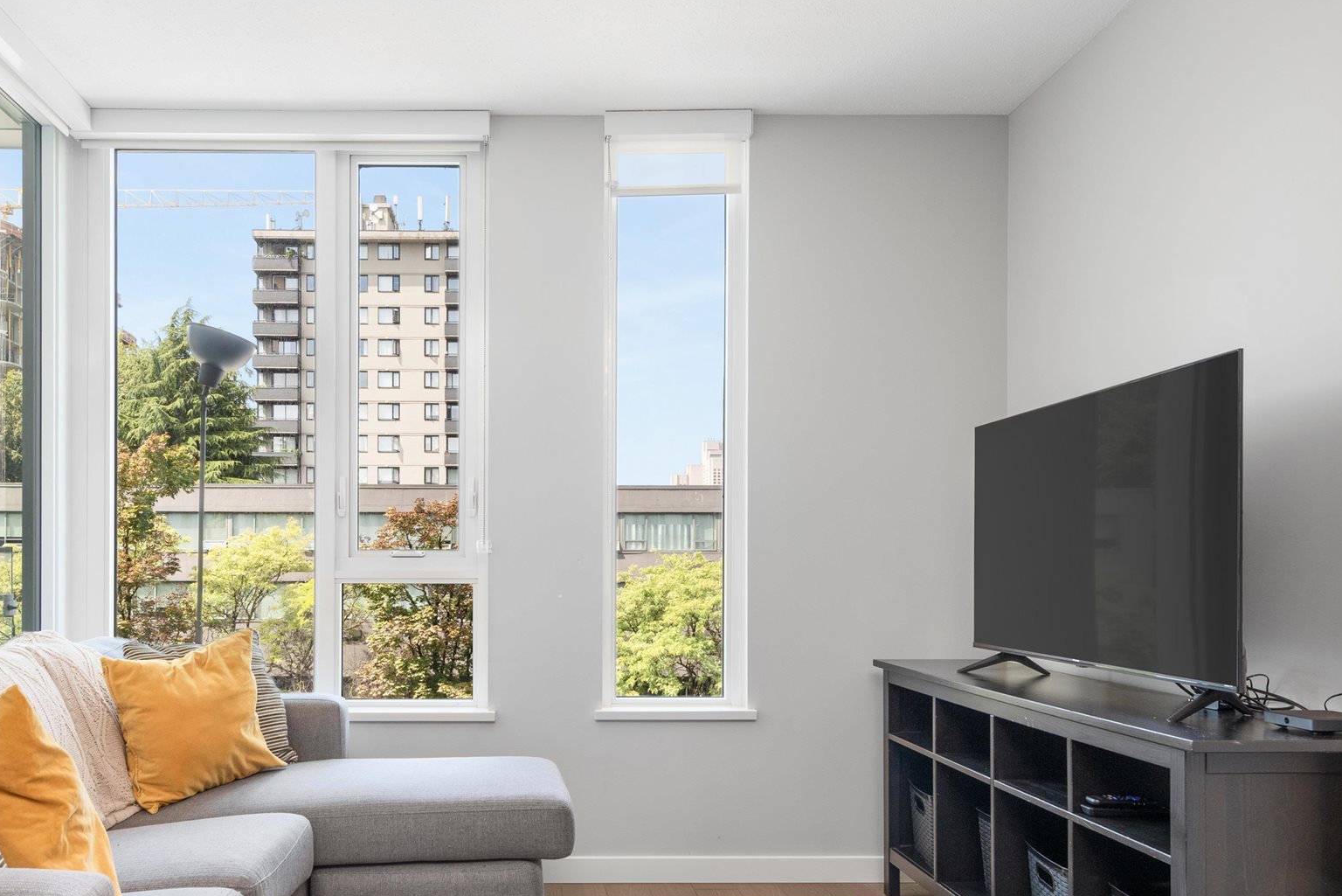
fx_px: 1044
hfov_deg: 64.6
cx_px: 515
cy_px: 555
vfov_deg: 46.1
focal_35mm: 28
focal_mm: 14
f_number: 8
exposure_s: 1/5
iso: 200
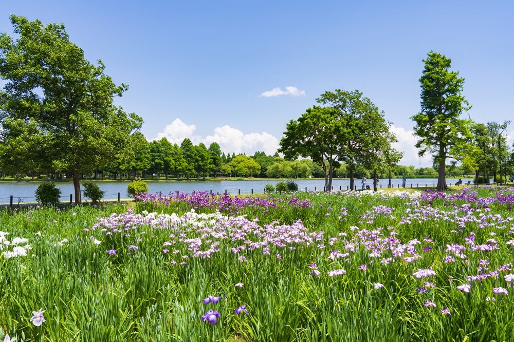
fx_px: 414
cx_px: 257
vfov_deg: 44.9
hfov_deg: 63.7
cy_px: 171
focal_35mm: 29
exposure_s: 1/350
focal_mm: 29
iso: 250
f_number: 11
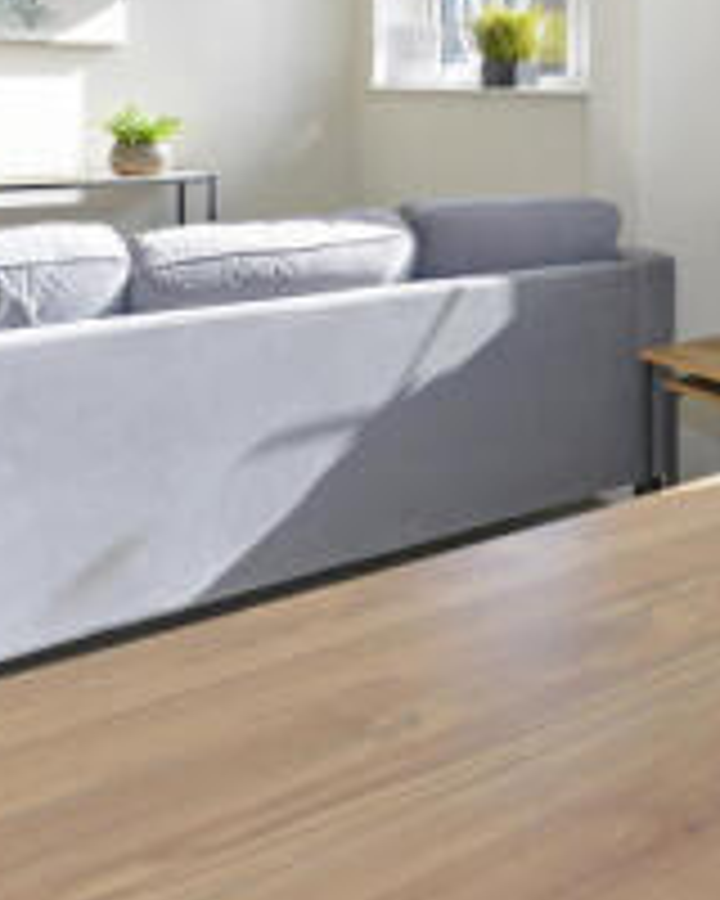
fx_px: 1145
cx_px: 722
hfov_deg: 32.1
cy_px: 88
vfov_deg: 39.7
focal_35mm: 43
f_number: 7.1
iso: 400
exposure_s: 1/250
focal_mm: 14
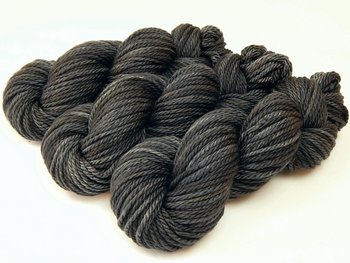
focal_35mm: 43
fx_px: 435
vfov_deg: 33.6
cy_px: 132
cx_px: 175
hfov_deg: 43.8
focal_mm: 7.7
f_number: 3.6
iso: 220
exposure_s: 1/30
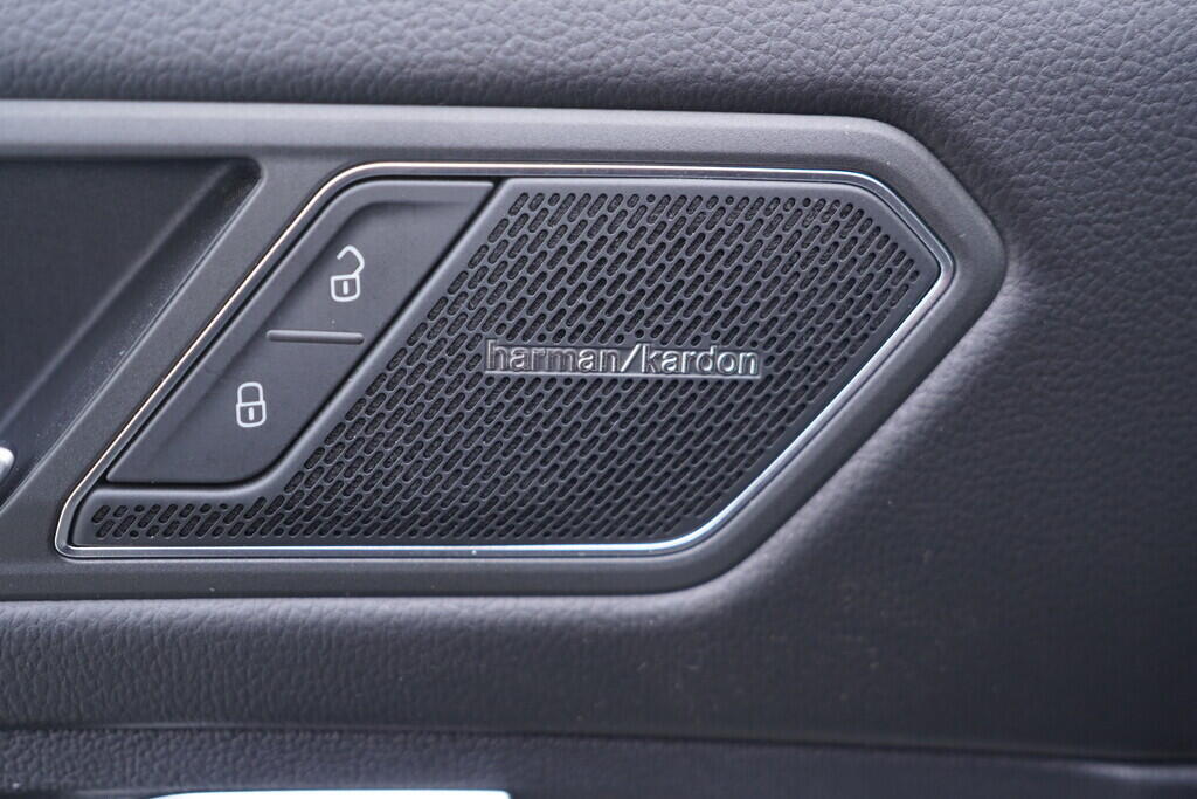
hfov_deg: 53.1
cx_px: 598
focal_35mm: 36
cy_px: 400
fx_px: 1197
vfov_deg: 36.9
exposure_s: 1/40
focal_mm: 24
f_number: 2.8
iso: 250
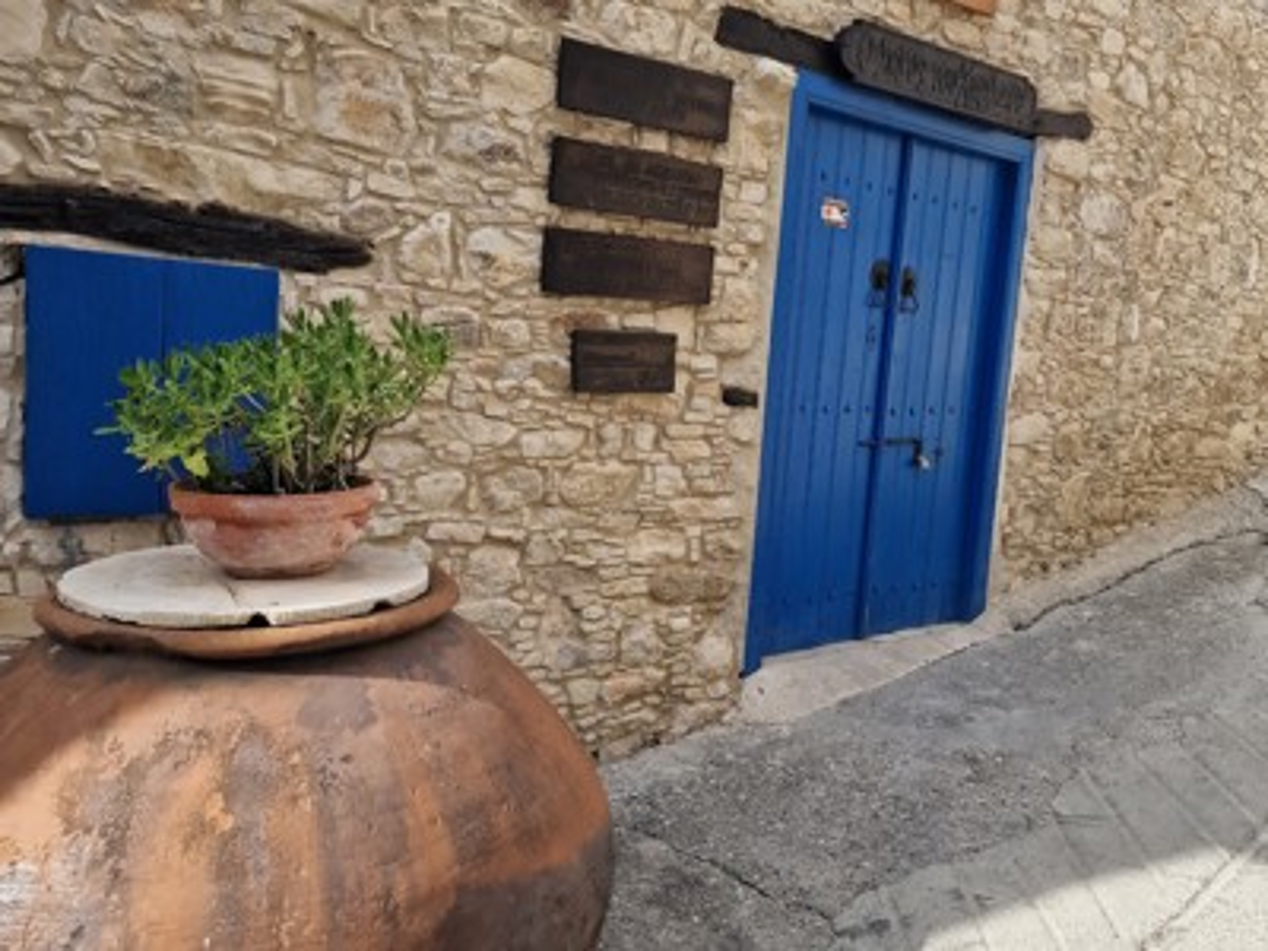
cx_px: 634
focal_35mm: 23
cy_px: 476
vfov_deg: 58.9
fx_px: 843
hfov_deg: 73.9
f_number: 1.8
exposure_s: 1/656
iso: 50
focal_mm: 6.4
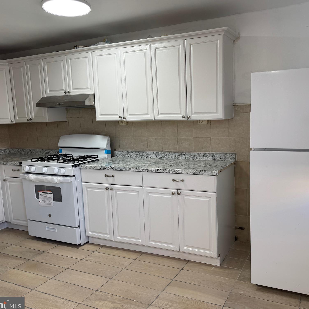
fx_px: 293
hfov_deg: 55.2
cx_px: 184
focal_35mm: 29
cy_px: 156
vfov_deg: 55.6
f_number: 1.78
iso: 64
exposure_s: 1/121
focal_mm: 6.76
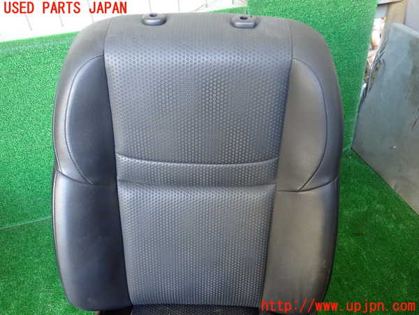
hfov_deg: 60.0
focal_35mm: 30
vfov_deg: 46.8
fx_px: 363
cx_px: 210
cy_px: 158
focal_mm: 5.4
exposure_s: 1/60
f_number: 2.3
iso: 640
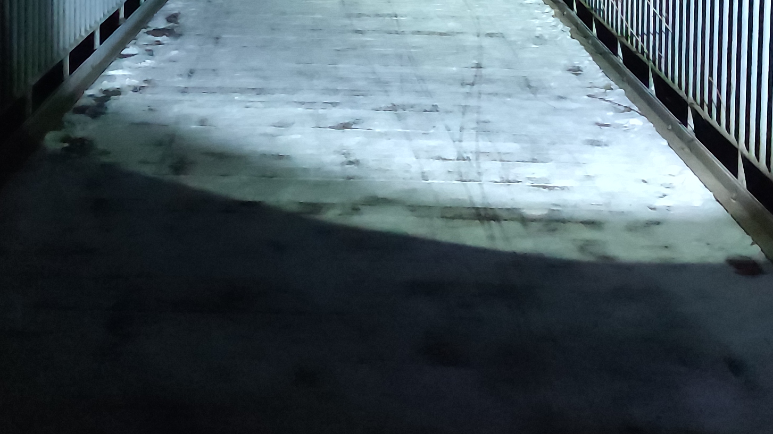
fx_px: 1476
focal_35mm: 72
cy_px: -100
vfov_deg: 16.0
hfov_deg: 29.3
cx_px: 305
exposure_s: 1/50
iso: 6400
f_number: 1.89
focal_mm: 5.89
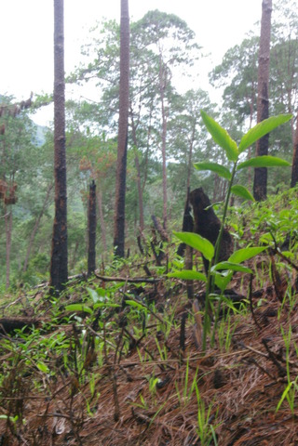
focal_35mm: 64
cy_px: 223
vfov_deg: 31.2
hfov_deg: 21.1
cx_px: 149
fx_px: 801
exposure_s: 1/4
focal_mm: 43
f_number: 32
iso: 800
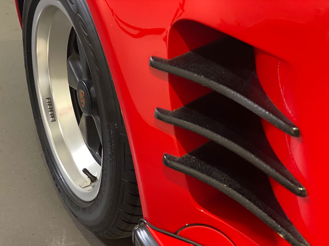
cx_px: 164
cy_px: 123
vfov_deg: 28.0
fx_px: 494
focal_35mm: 52
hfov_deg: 36.8
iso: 400
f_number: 2
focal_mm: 6
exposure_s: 1/18
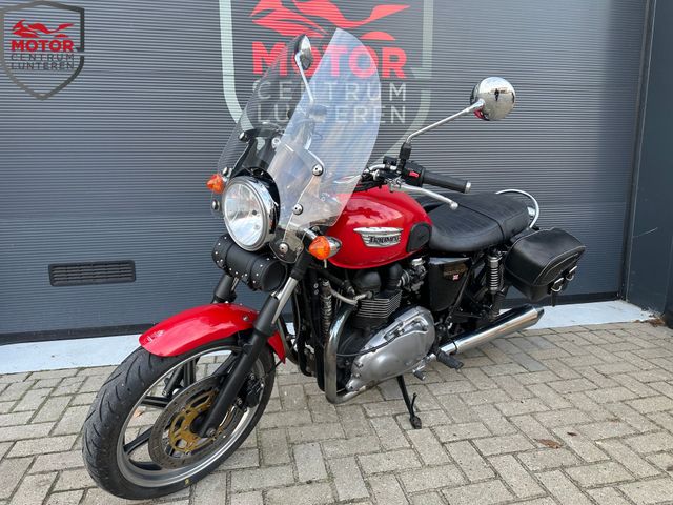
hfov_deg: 71.6
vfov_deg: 56.8
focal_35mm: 24
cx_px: 336
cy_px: 252
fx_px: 467
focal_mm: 6.86
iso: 64
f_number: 1.78
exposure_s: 1/142
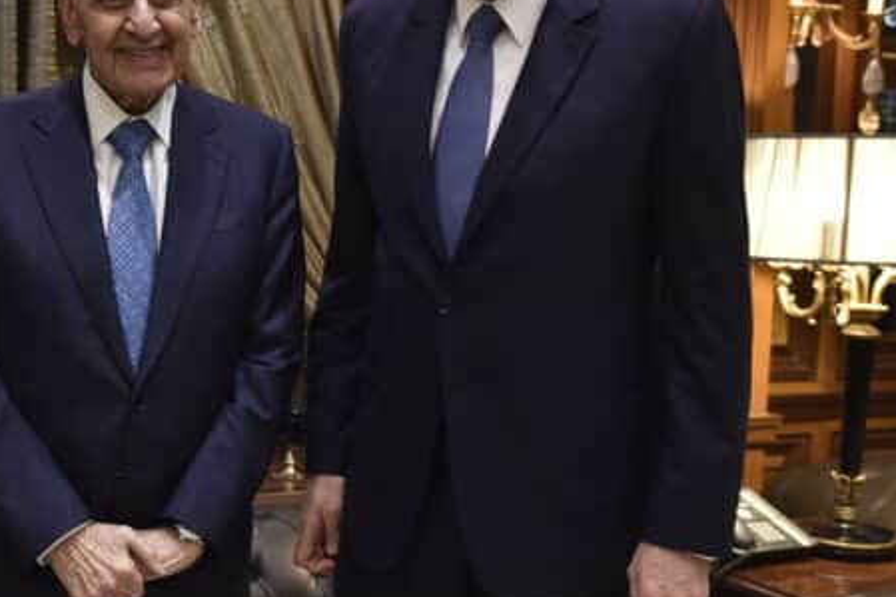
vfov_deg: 19.7
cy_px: 279
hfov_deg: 28.9
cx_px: 255
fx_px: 1717
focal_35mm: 69
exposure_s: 1/160
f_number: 2.8
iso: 2000
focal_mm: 29
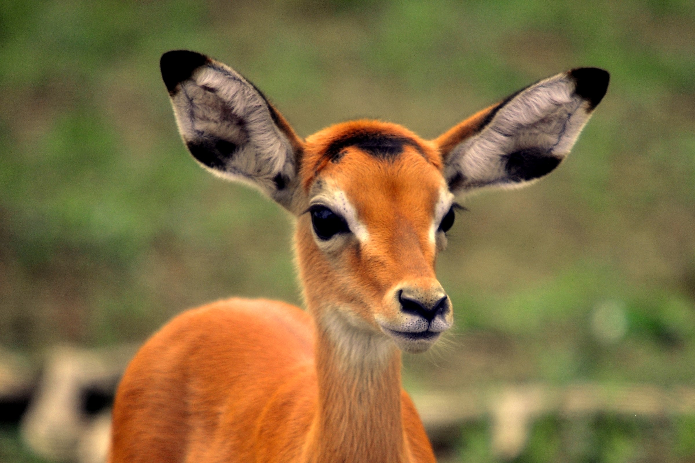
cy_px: 232
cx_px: 348
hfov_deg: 4.6
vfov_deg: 3.1
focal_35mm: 450
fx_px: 8687
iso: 200
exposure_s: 1/50
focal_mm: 300
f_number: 5.6
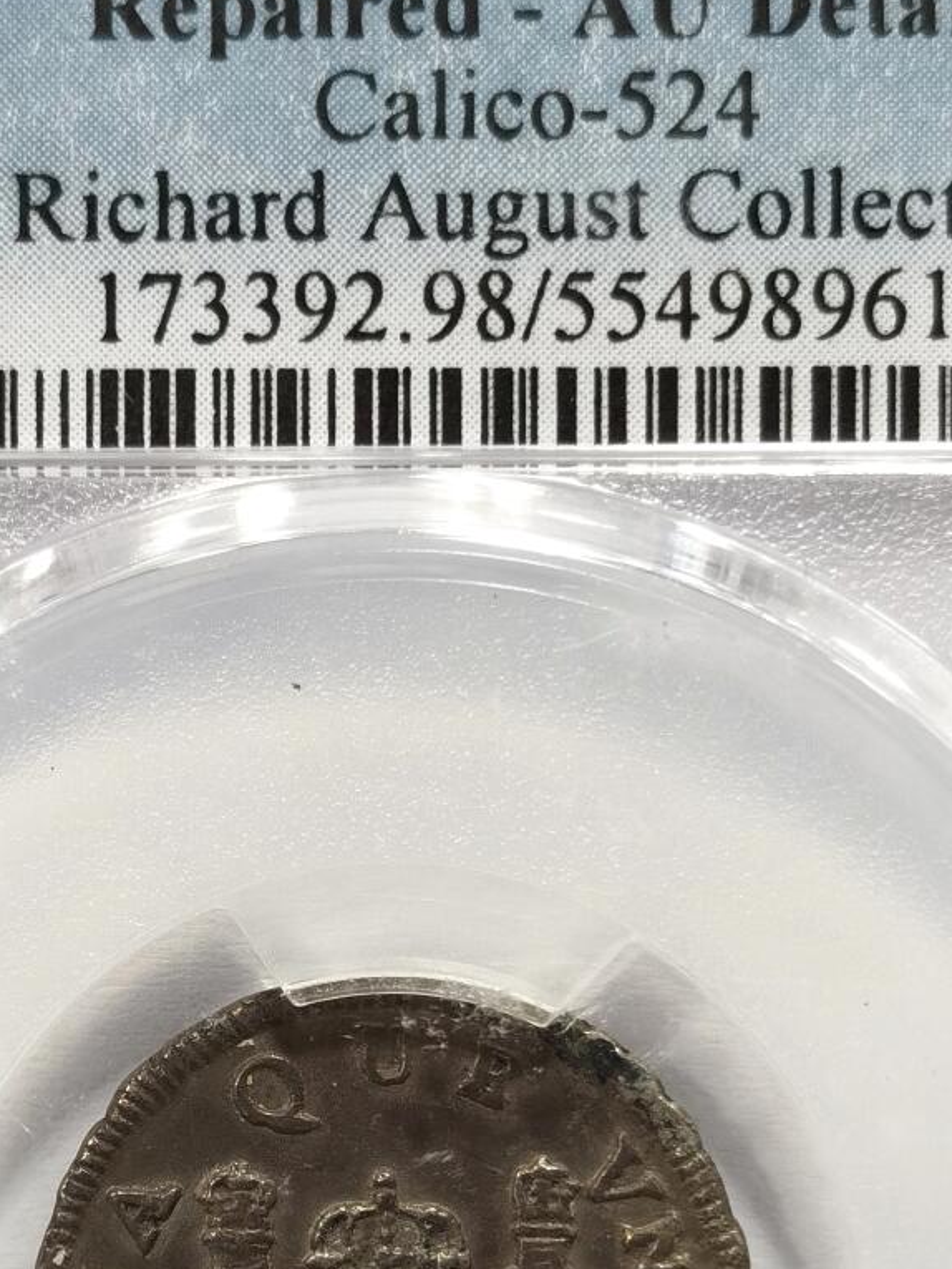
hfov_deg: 11.7
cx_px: 400
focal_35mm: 127
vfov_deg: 15.5
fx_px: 4656
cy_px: 917
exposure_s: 1/100
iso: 160
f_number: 16
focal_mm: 5.56
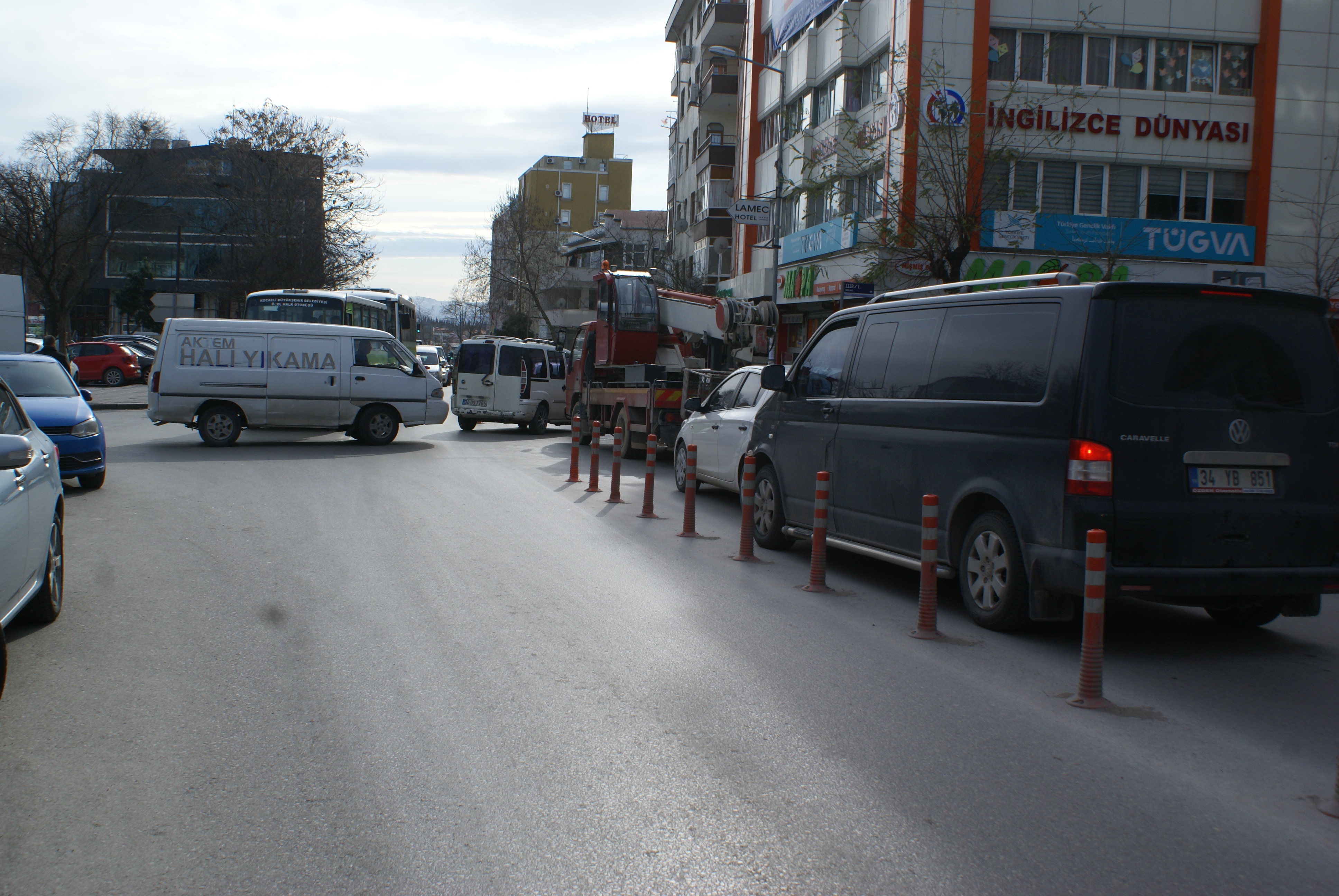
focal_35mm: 36
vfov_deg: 37.0
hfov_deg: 53.1
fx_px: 1341
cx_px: 670
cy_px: 448
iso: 100
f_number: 10
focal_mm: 24
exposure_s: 1/250
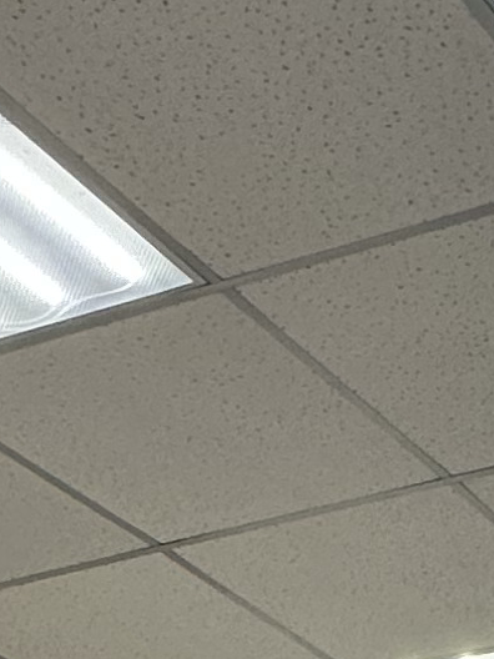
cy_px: 1224
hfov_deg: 13.0
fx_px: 2036
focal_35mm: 107
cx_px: 780
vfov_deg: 15.5
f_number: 2.2
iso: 125
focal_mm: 2.22
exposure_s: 1/100
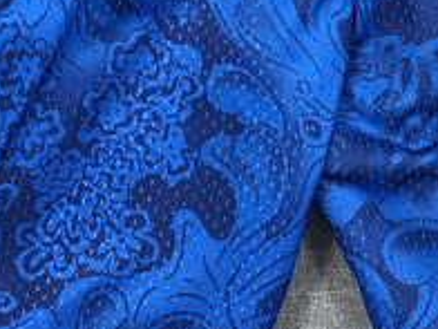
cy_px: -76
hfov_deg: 17.1
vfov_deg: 12.6
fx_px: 1442
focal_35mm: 114
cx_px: 366
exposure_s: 1/50
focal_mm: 3.99
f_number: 1.8
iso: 25
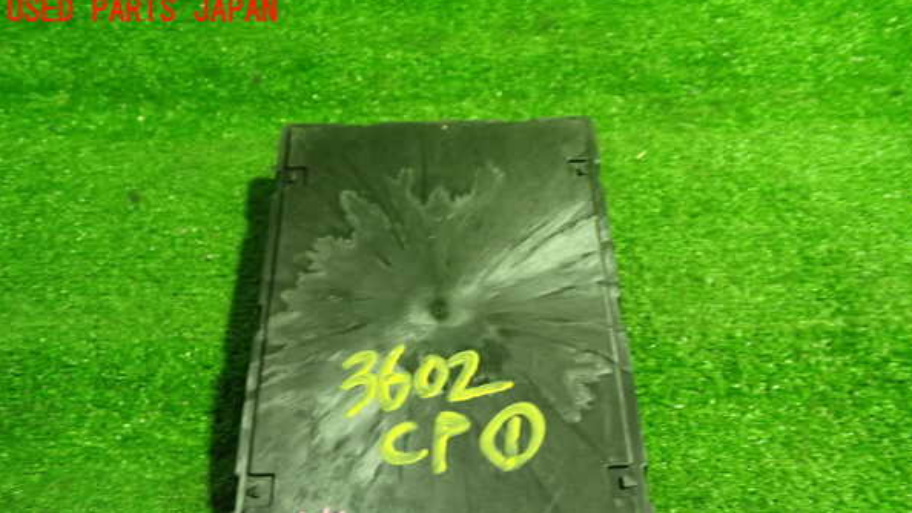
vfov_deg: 35.3
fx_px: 798
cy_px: 338
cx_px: 459
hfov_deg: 59.5
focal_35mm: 33
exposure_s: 1/30
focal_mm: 5.4
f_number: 2.3
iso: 400
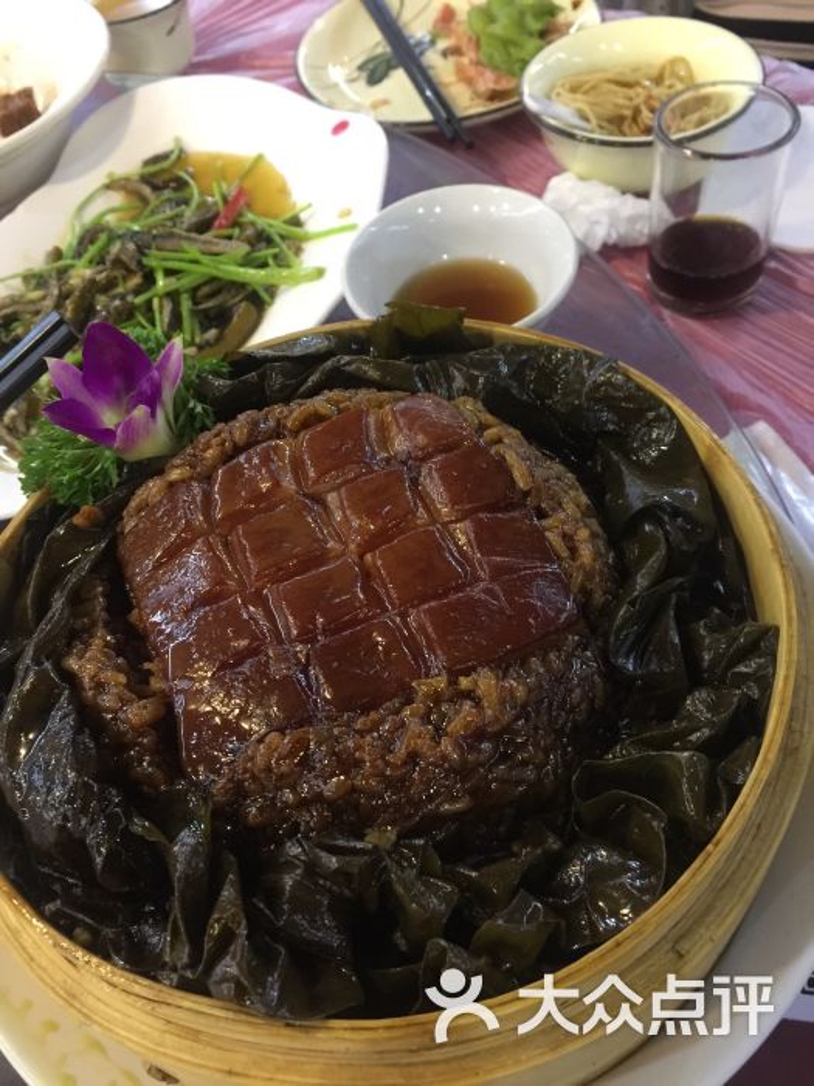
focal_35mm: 29
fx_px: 909
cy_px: 543
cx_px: 407
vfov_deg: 61.7
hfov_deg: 48.2
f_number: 2.2
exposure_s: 1/10
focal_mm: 4.15
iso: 125
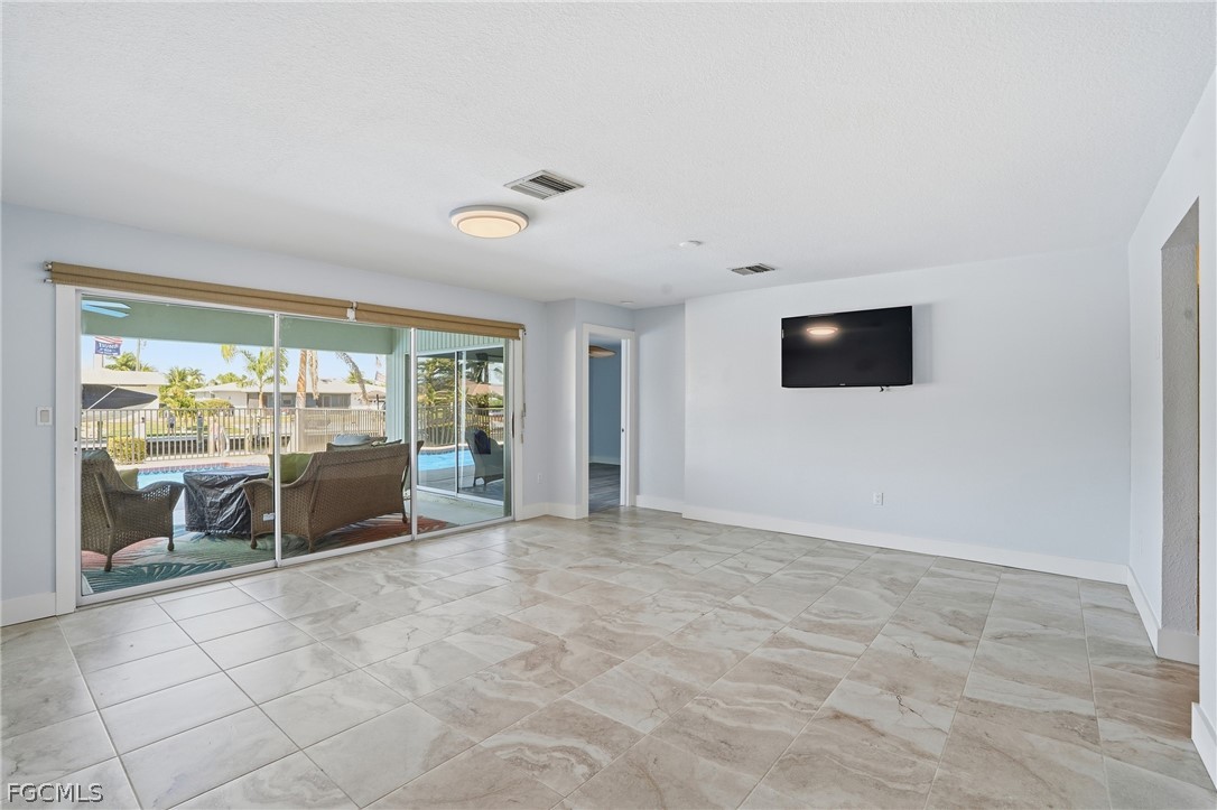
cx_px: 608
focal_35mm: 16
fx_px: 541
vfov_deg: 73.7
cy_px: 405
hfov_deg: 96.8
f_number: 9
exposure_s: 1/80
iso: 200
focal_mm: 16
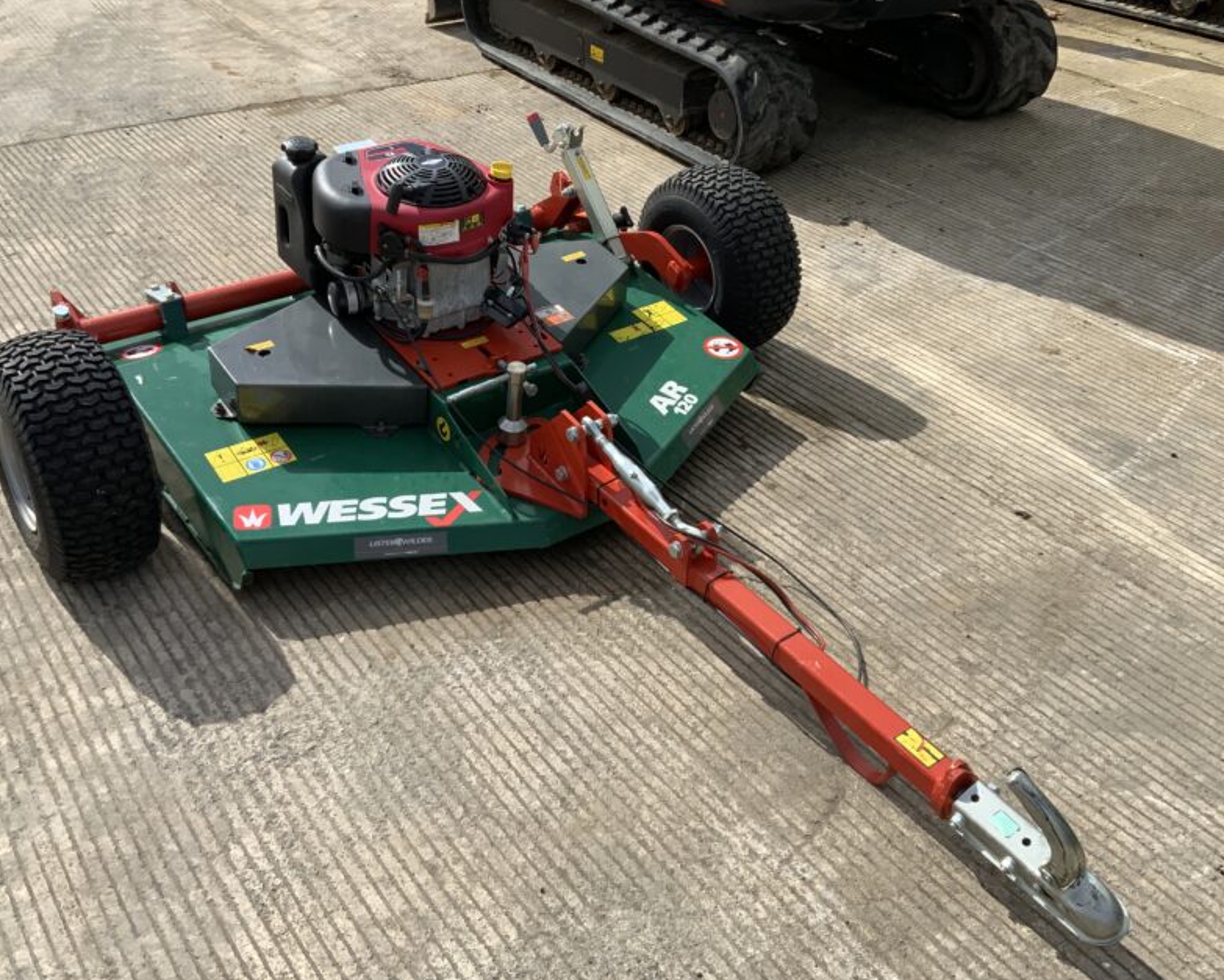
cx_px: 614
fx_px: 1341
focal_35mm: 37
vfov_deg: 40.1
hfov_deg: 49.1
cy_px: 427
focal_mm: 3
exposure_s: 1/2320
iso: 20
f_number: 1.8
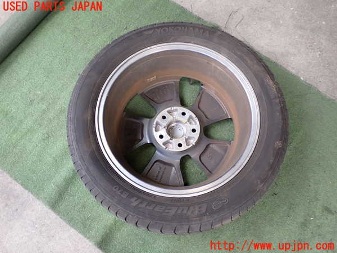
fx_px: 312
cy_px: 126
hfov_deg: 56.8
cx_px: 168
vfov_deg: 44.2
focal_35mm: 32
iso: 200
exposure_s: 1/80
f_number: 2.4
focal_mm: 5.79
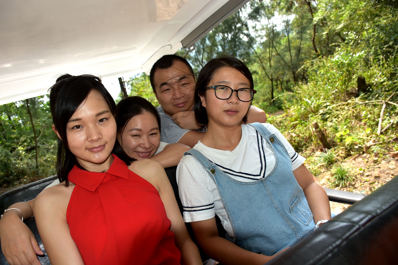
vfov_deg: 47.9
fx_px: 298
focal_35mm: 27
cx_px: 199
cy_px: 132
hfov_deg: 67.4
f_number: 5
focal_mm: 18
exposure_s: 1/250
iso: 100
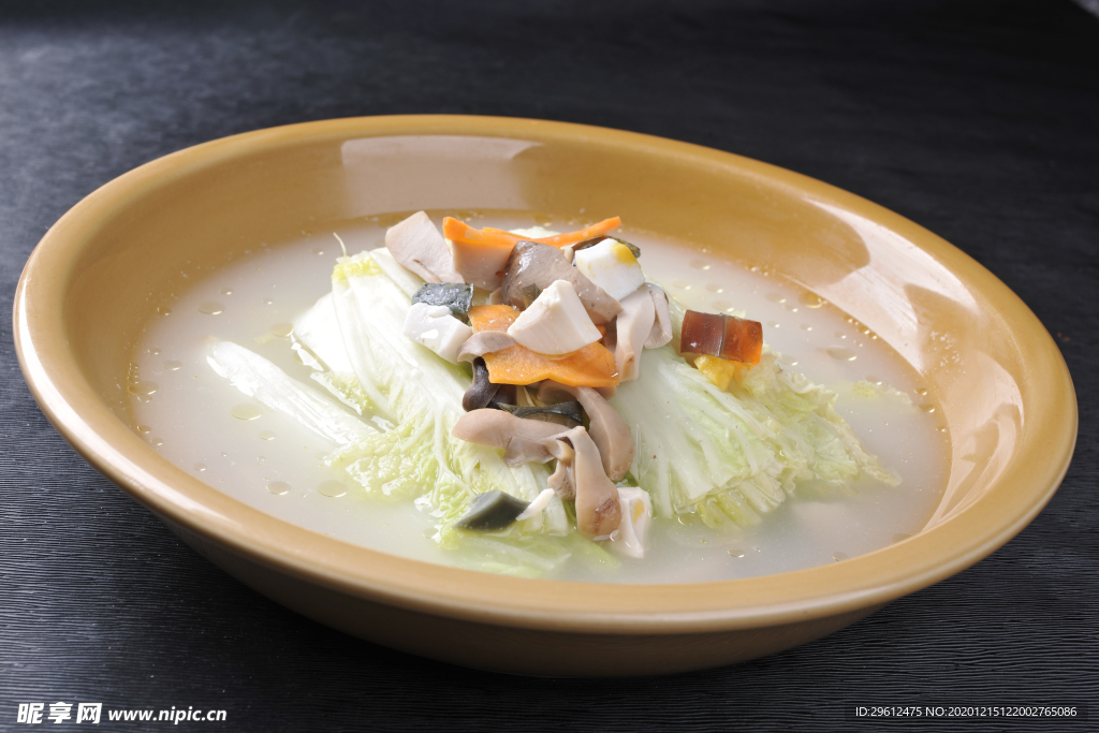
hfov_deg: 39.6
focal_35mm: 50
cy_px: 366
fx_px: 1526
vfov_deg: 27.0
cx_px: 550
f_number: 13
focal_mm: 50
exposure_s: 1/125
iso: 100
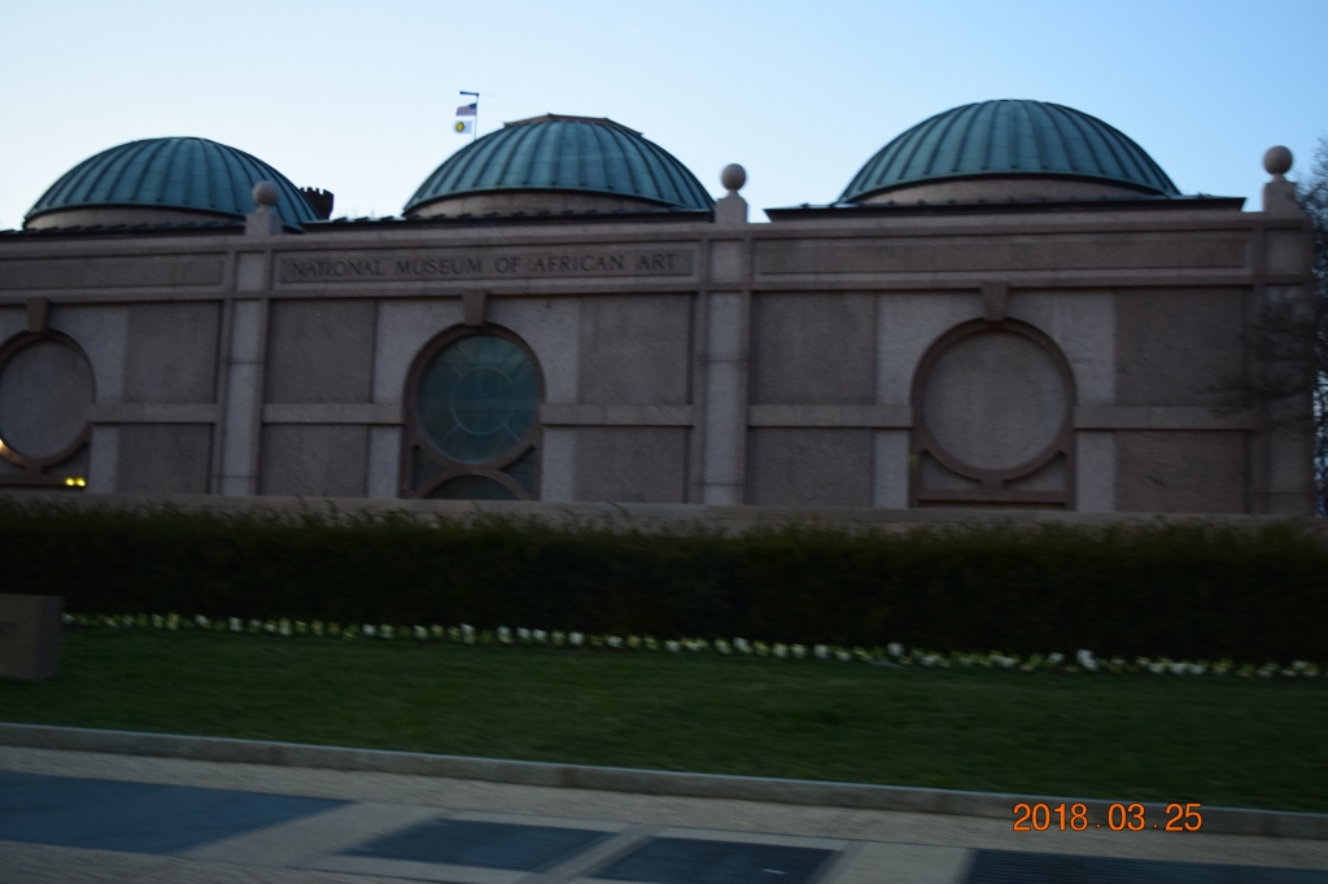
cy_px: 442
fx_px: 1604
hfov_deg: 45.0
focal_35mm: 44
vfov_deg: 30.8
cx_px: 664
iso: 1600
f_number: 4.2
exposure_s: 1/40
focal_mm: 29
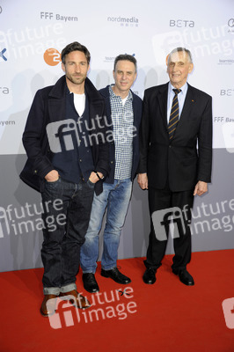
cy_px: 176
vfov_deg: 41.1
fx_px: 469
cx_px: 117
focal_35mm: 48
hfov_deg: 28.0
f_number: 5.6
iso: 500
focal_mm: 48
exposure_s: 1/160
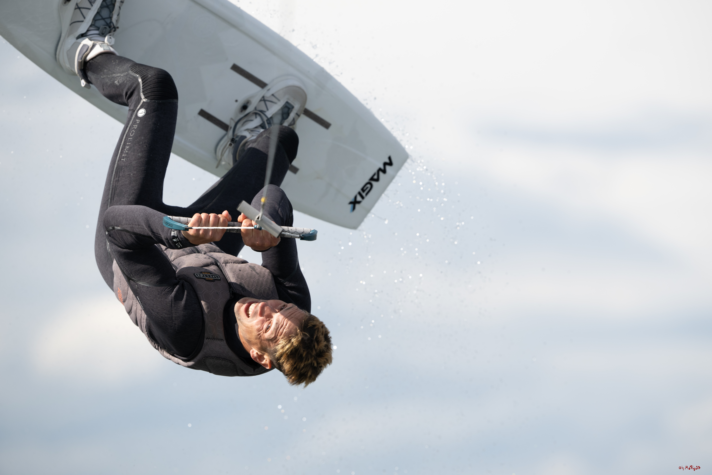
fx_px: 7910
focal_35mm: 400
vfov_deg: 3.4
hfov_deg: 5.2
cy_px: 238
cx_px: 356
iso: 320
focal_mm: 400
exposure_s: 1/2500
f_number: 5
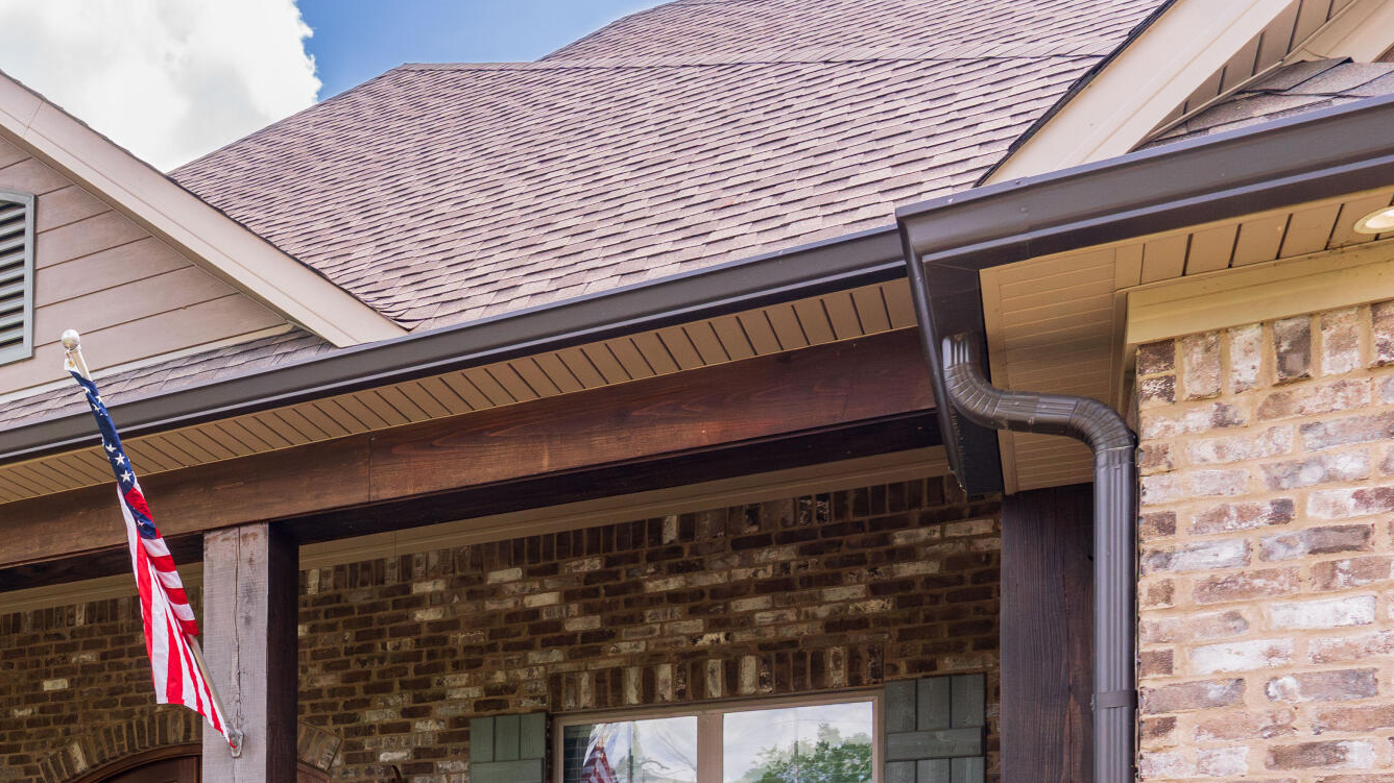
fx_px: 1478
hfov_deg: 45.4
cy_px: 936
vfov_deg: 26.4
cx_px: 119
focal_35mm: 40
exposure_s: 1/250
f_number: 6.3
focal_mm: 17
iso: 500
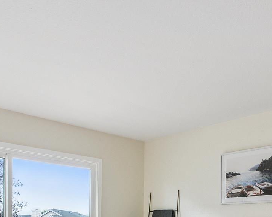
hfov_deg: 42.7
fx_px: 346
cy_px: 239
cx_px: 111
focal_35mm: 43
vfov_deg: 31.0
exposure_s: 1/8
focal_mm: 16
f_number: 9
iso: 320
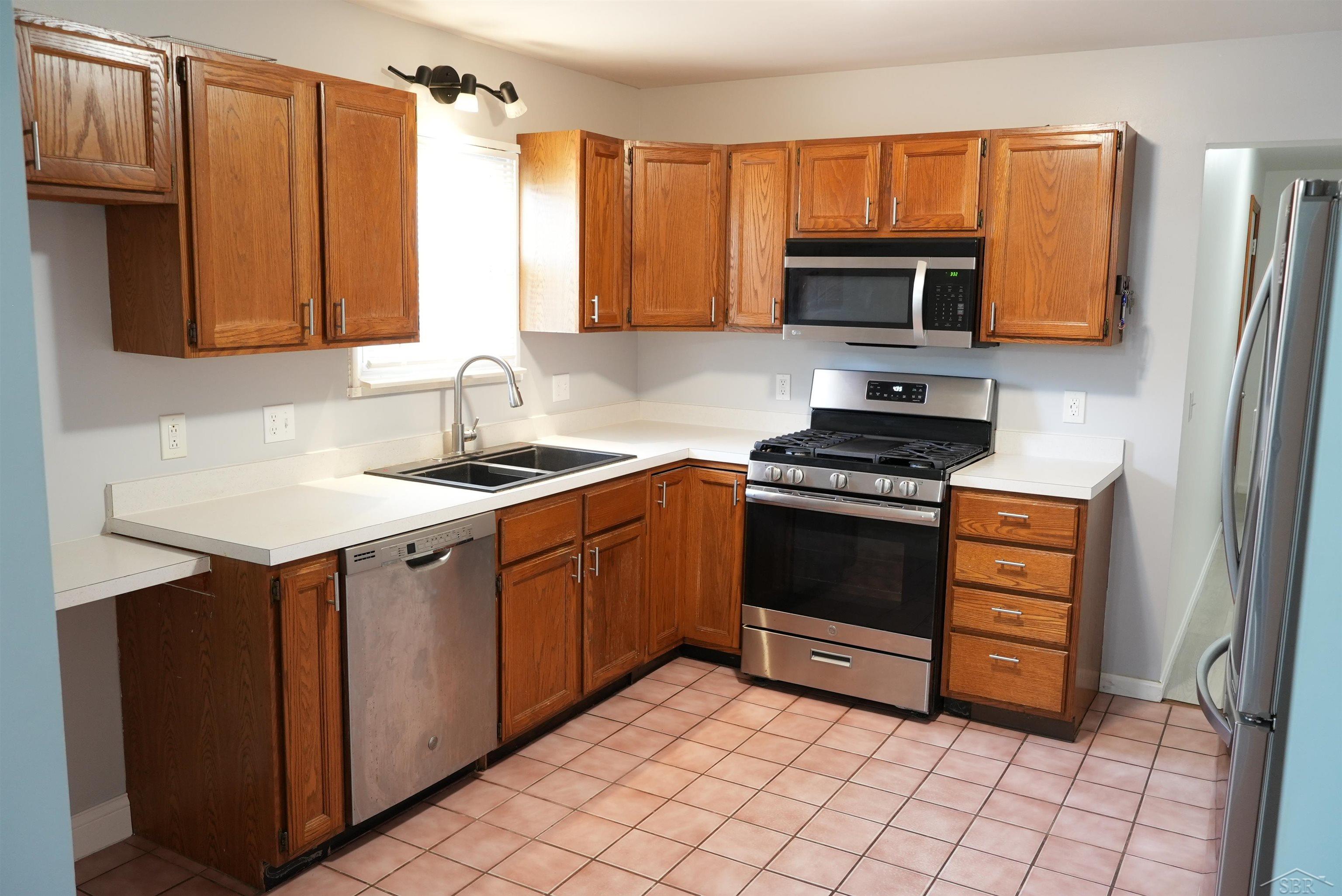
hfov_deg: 63.6
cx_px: 671
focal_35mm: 29
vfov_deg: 45.0
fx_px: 1081
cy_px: 448
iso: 1600
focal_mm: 29
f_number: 4
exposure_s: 1/30
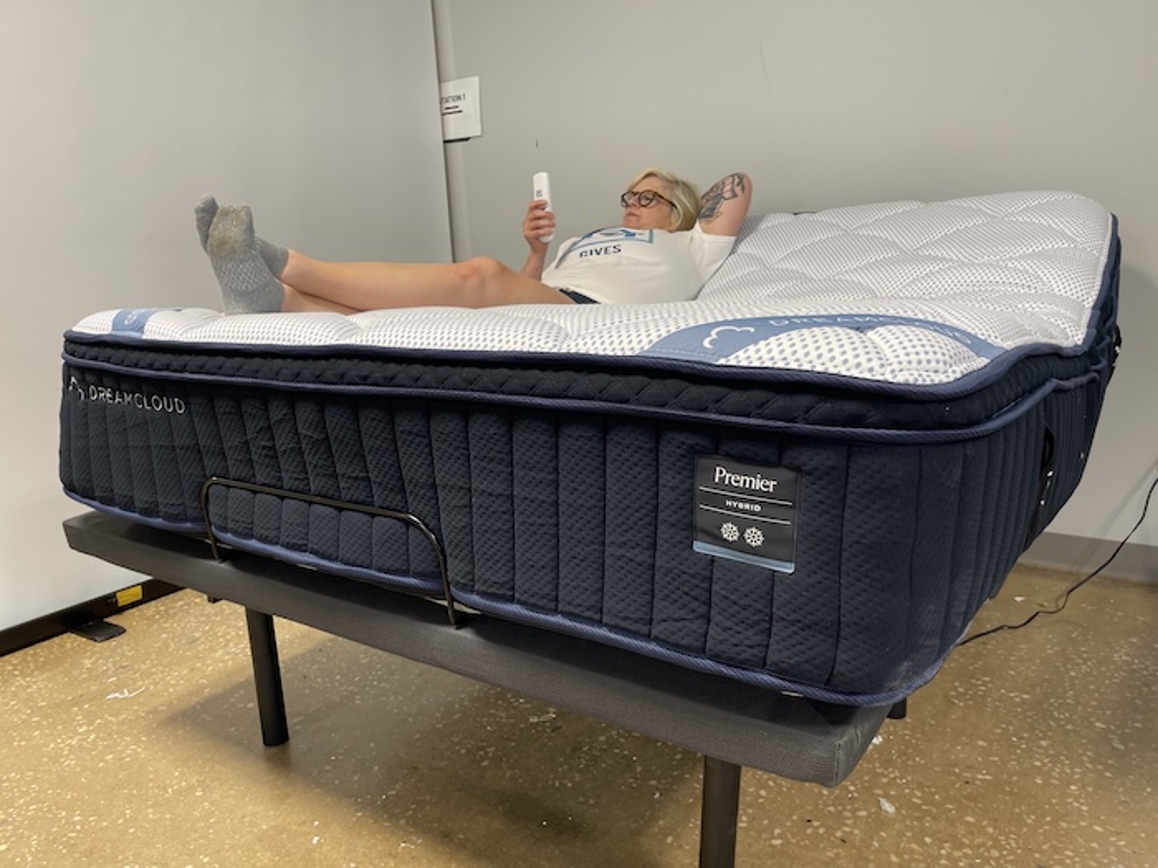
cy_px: 434
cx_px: 579
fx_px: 836
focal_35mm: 25
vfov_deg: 54.9
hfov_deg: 69.4
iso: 80
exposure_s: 1/60
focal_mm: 5.1
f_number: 1.6
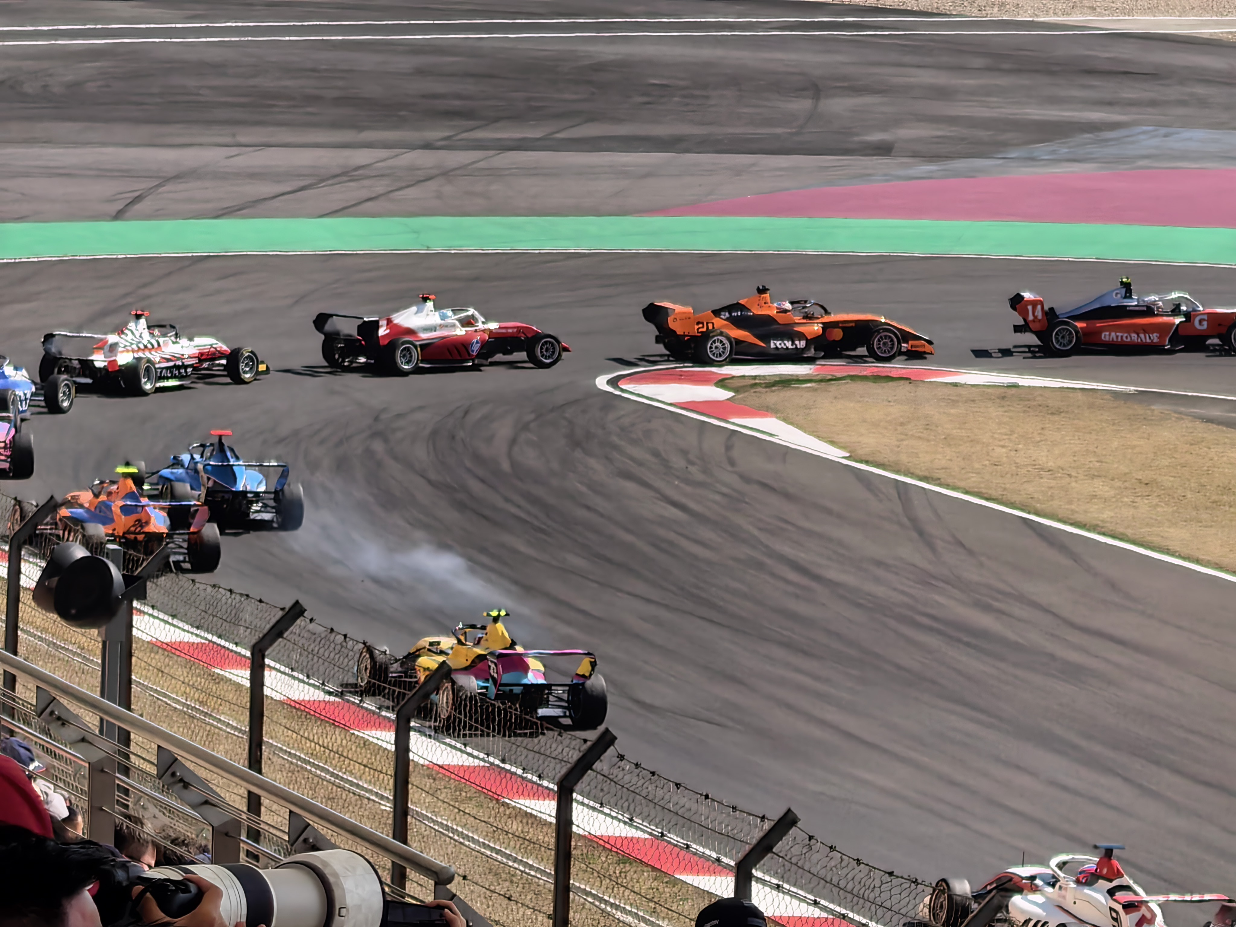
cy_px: 464
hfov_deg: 8.2
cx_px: 618
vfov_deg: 6.2
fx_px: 8569
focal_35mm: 240
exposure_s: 1/2232
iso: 50
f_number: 2.1
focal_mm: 15
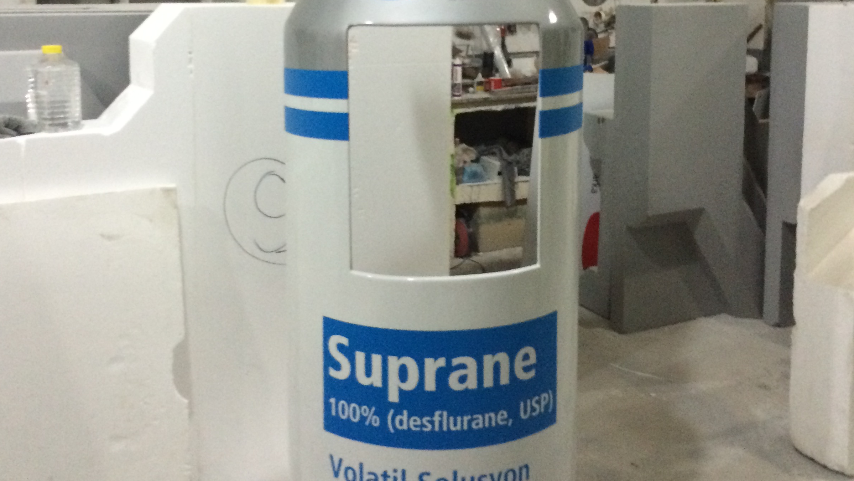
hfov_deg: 47.4
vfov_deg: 27.2
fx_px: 974
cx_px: 421
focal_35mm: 43
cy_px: 98
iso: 320
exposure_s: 1/20
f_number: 2.2
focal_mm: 4.15
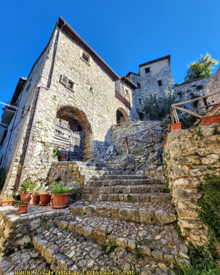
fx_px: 114
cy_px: 138
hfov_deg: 88.0
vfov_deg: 100.7
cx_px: 108
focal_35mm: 14
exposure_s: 1/978
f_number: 2.2
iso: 50
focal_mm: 2.2
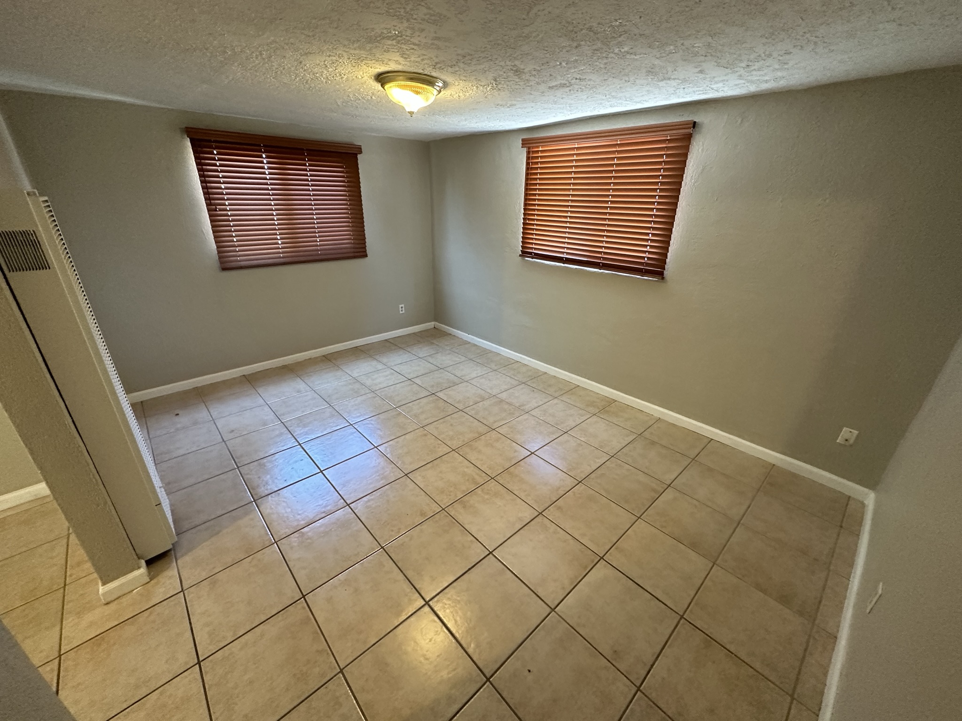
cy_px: 360
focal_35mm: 14
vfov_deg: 85.7
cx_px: 481
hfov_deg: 102.1
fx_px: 389
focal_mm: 2.22
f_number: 2.2
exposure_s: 1/60
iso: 400
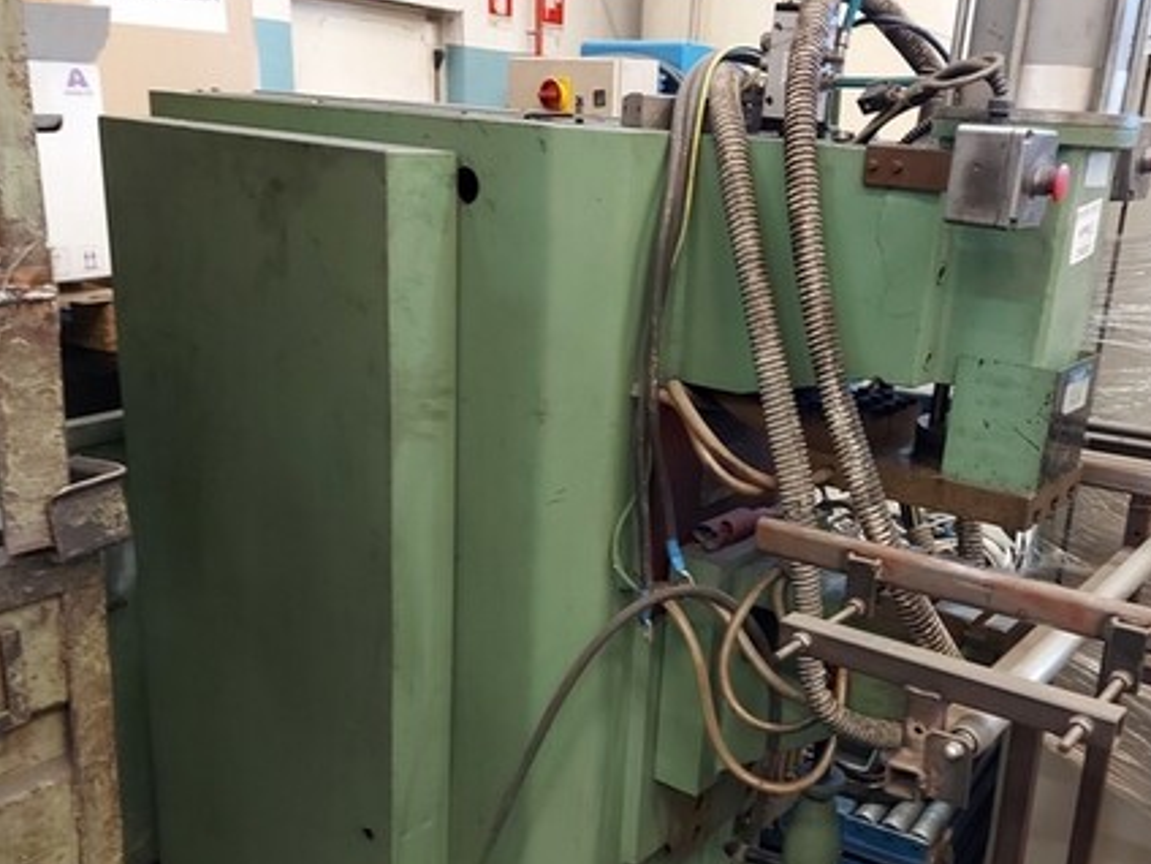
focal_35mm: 34
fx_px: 1131
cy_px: 527
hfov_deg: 53.8
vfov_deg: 41.6
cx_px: 638
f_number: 1.8
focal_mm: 5.23
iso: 400
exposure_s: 1/24
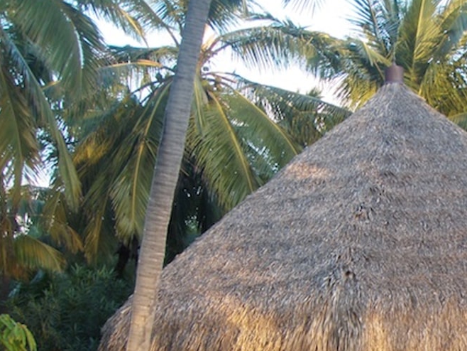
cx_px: 470
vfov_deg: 18.9
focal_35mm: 77
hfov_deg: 24.2
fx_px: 1039
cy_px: 294
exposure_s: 1/30
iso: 100
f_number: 3.5
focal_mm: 6.7
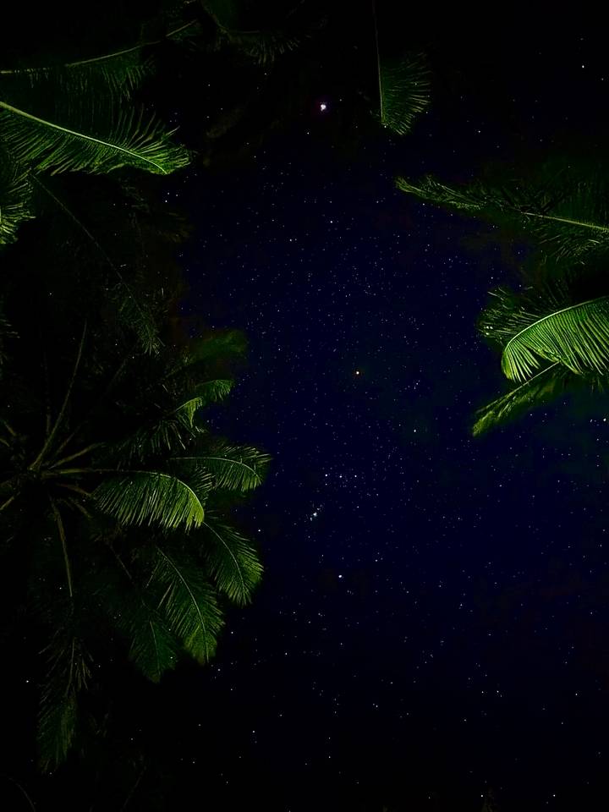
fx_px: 610
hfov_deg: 53.1
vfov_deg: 67.3
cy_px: 406
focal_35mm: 26
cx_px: 304
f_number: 1.6
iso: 10000
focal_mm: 5.96
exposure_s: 1
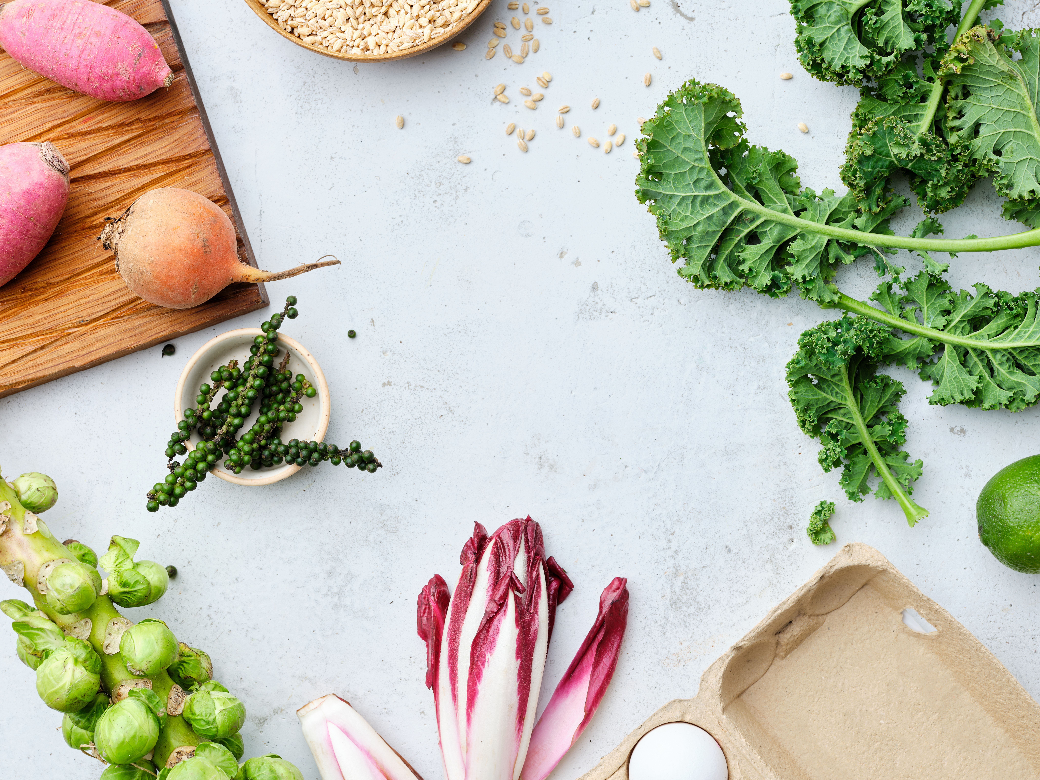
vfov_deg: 29.1
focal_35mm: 50
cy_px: 390
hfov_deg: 38.2
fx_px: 1502
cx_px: 520
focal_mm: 63
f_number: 10
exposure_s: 1/125
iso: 250
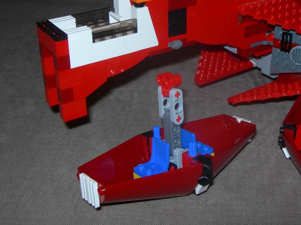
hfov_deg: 34.8
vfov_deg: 26.4
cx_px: 179
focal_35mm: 55
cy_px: 72
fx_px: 478
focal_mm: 7.8
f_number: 2.8
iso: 50
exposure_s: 1/60.1
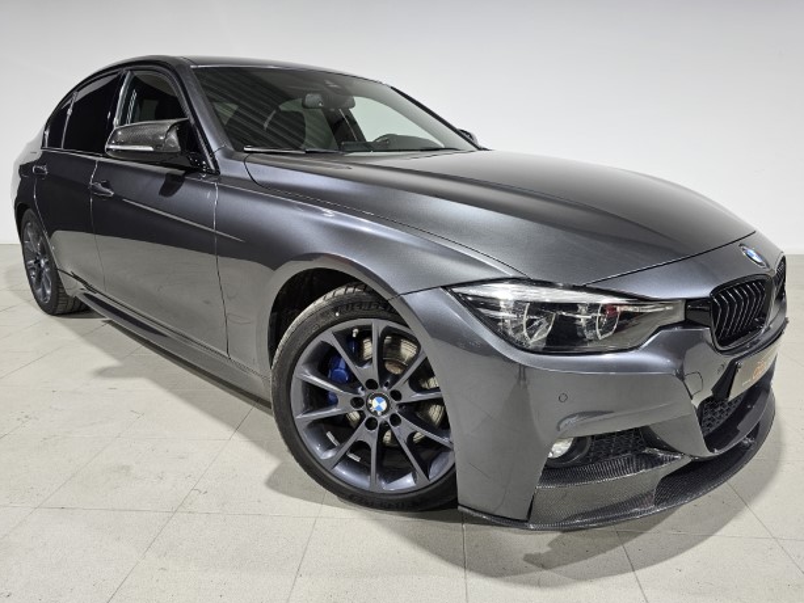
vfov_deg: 56.8
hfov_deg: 71.6
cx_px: 408
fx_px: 558
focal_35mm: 24
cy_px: 305
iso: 160
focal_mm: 6.3
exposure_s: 1/100
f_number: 1.7
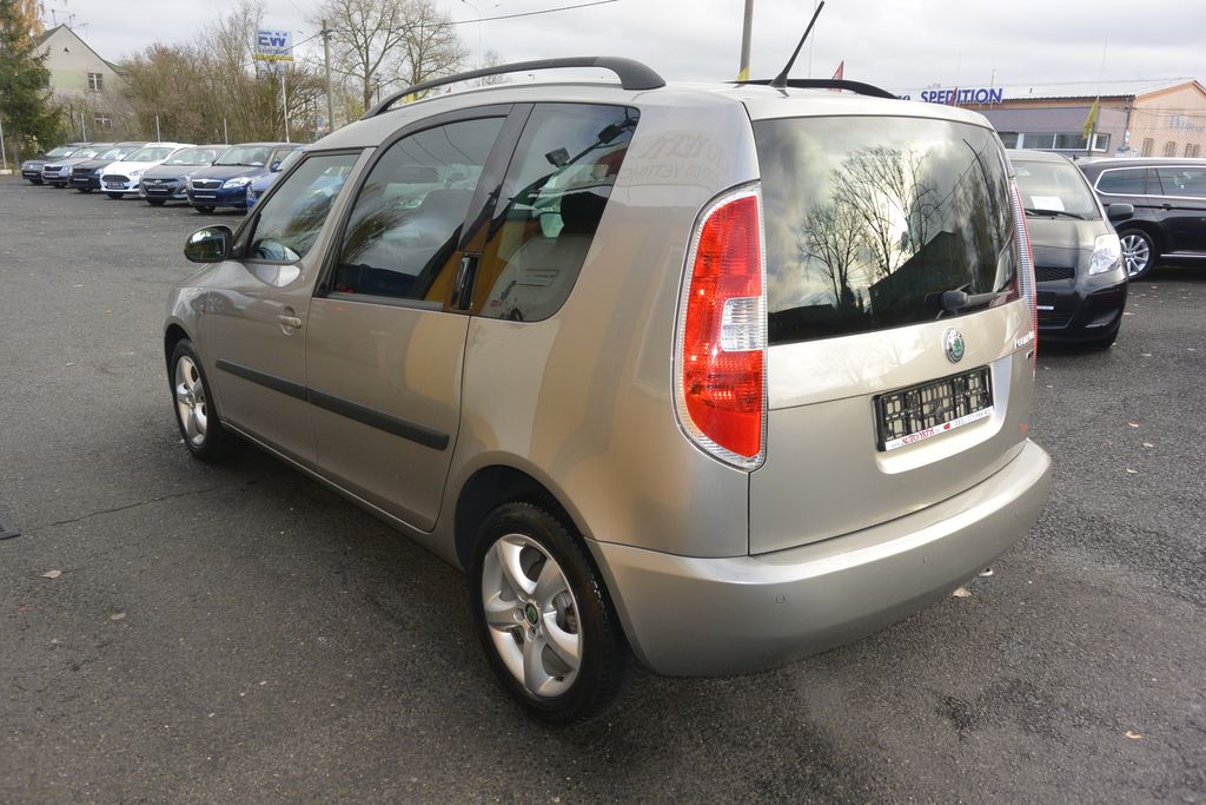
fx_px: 905
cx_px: 603
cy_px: 402
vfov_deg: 47.9
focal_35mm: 27
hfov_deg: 67.4
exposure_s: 1/250
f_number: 4.5
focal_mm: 10
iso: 160
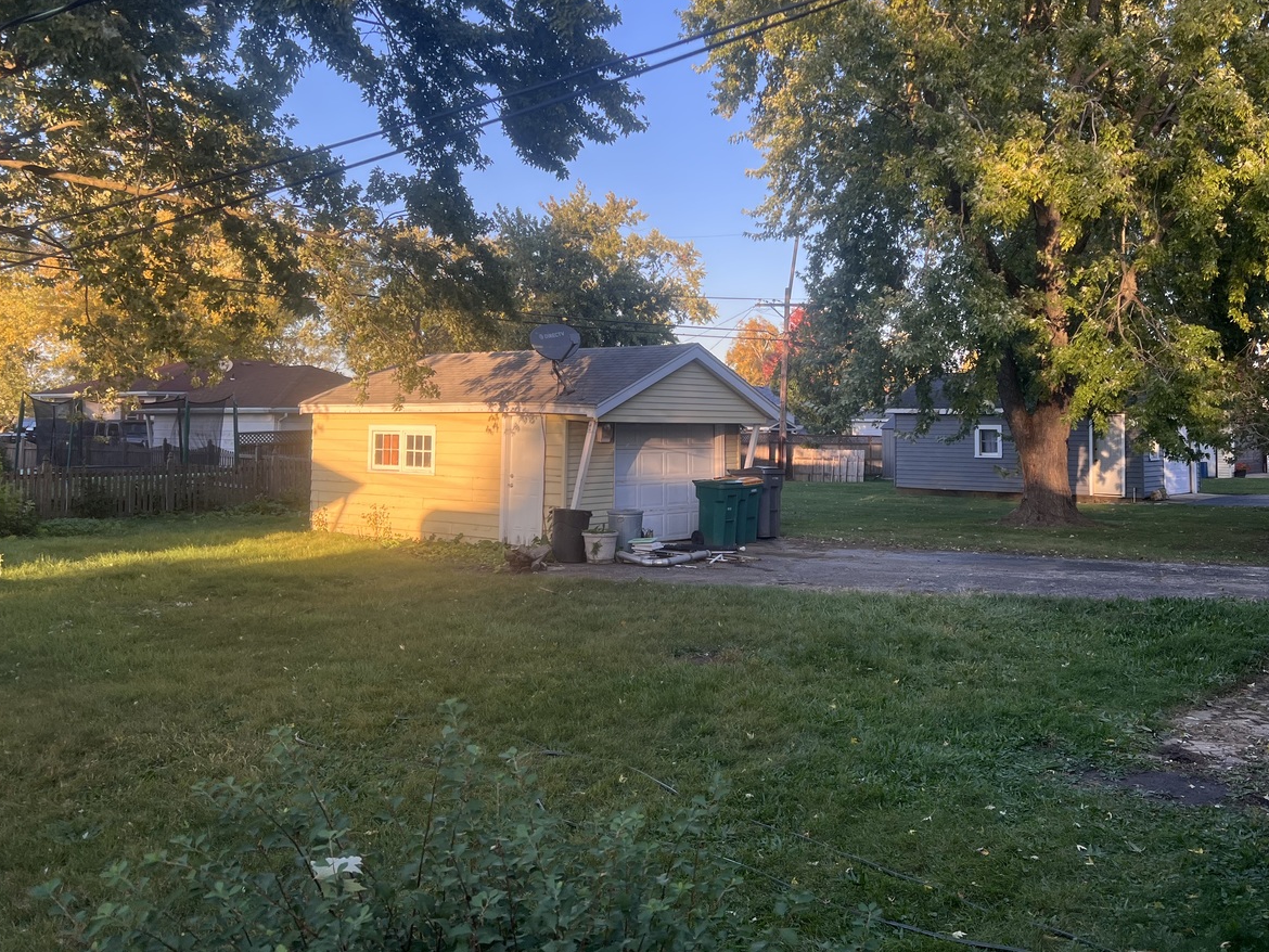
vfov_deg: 43.9
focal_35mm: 32
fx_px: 1173
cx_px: 661
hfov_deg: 56.8
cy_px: 372
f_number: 1.5
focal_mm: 5.7
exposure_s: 1/604
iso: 50
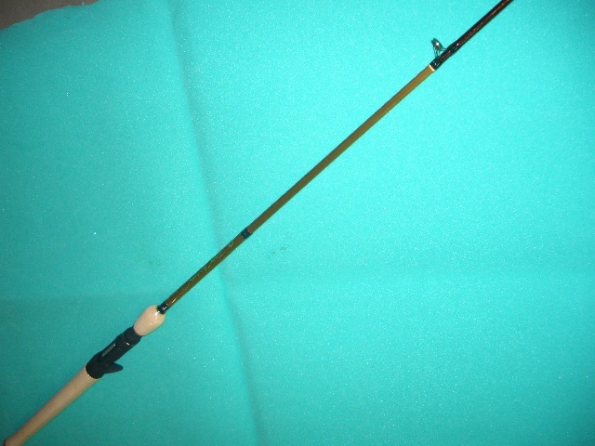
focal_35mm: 35
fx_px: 602
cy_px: 223
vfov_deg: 40.7
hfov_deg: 52.6
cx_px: 298
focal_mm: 5.8
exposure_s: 1/60
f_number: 2.6
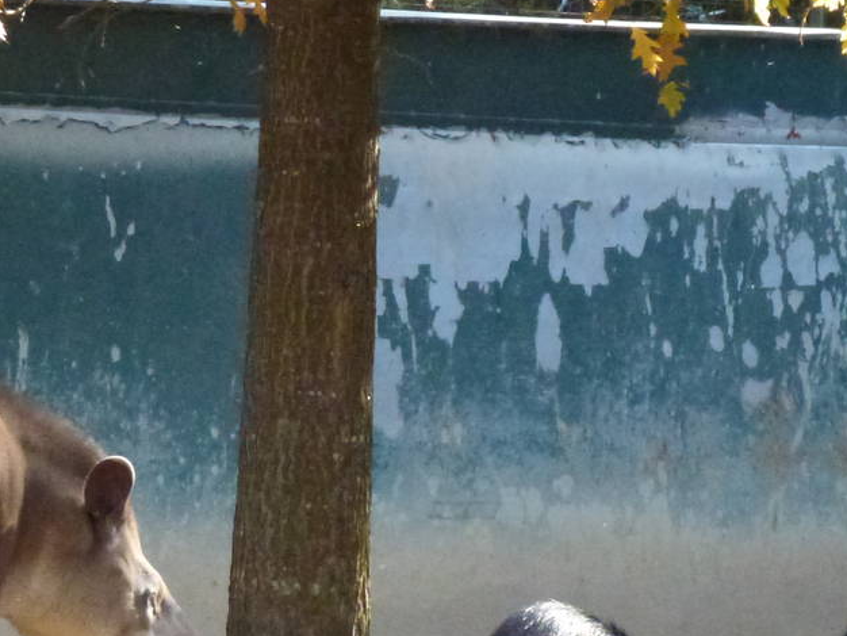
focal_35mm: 396
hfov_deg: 5.0
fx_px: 9693
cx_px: 322
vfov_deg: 3.8
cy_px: 618
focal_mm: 27.7
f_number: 5.3
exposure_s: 1/200
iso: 640
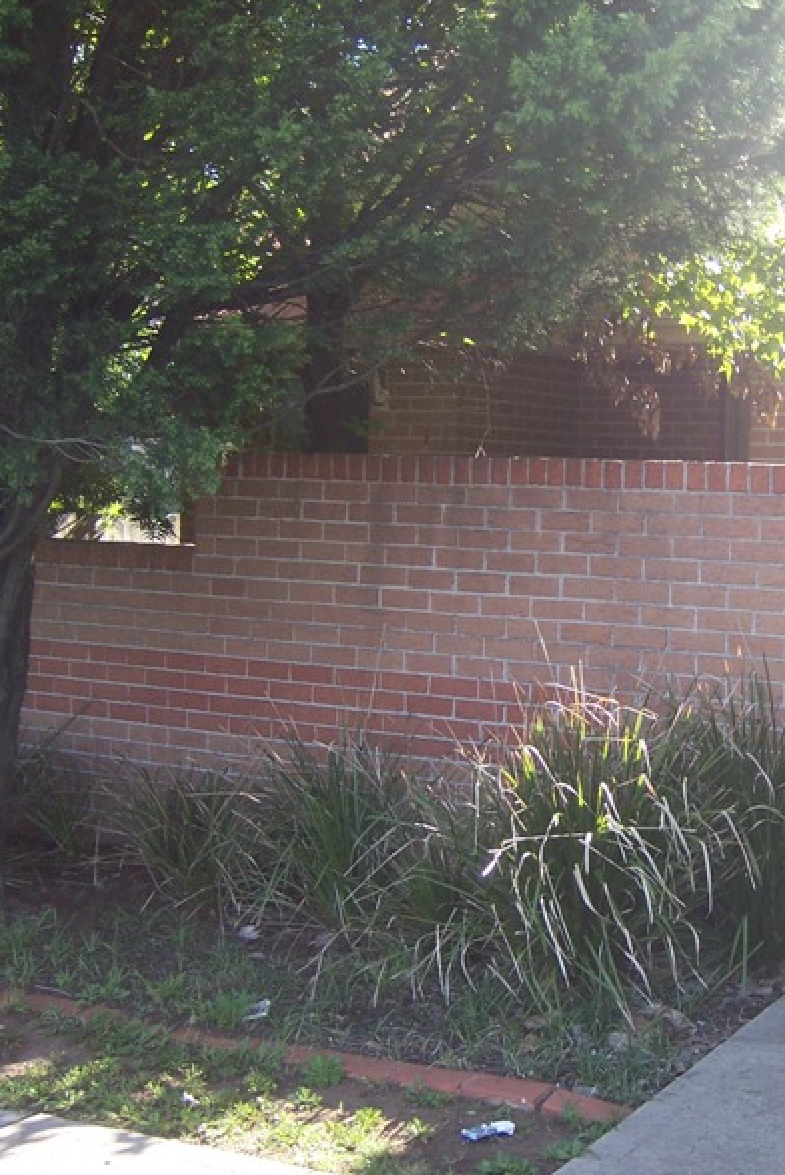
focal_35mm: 51
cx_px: 627
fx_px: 1666
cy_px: 580
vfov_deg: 38.9
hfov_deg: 26.0
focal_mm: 6.2
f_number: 2.8
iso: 80
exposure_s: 1/160
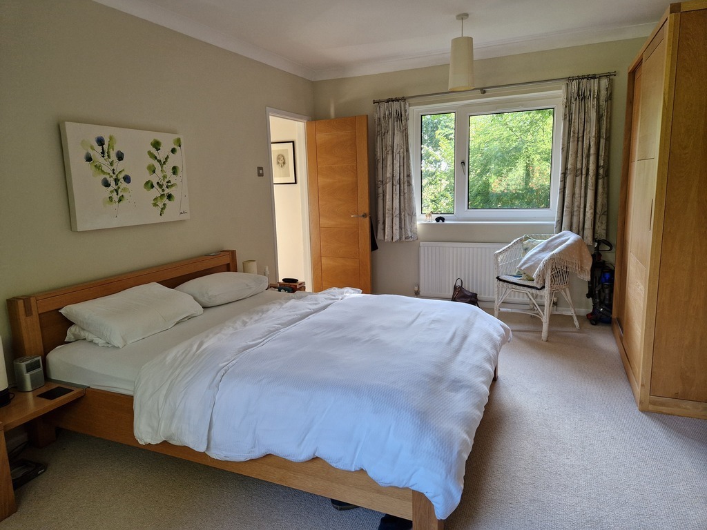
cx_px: 354
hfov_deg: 73.9
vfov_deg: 58.9
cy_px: 265
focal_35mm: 23
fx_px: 470
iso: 160
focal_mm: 5.4
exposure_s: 1/180
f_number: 1.8
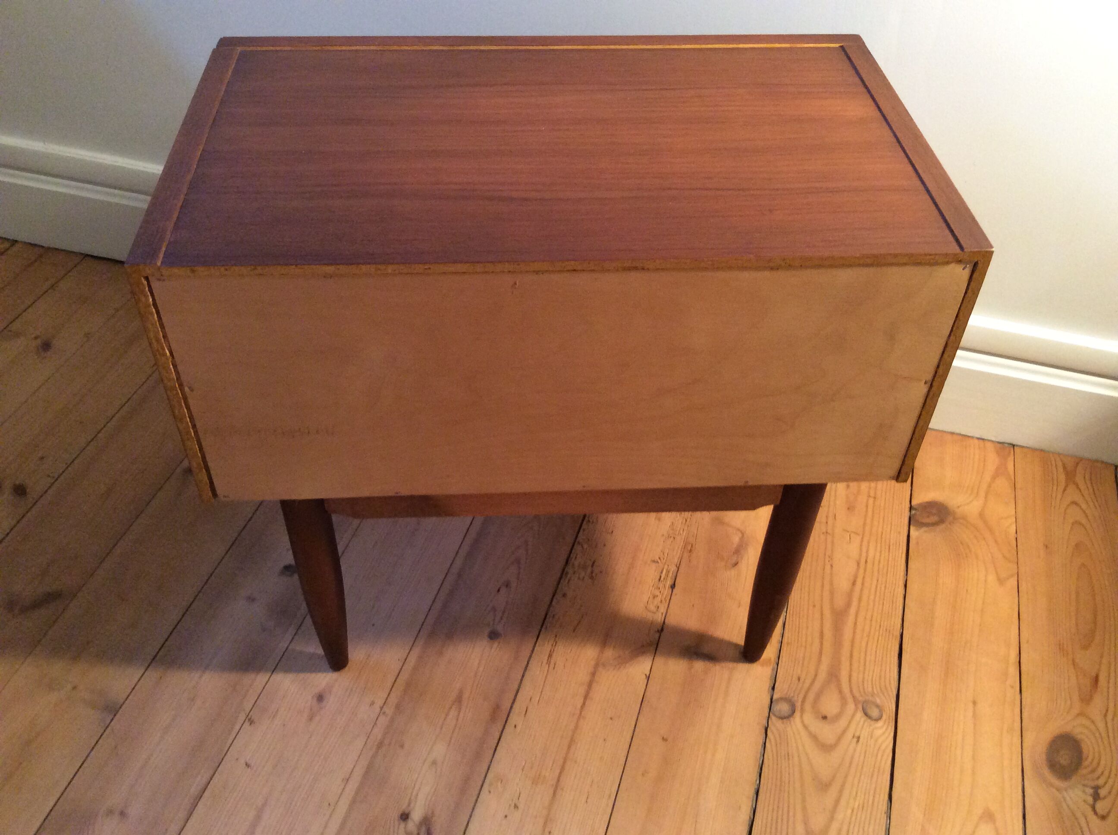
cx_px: 559
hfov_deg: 56.9
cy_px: 418
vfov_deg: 44.1
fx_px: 1032
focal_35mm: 32
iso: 200
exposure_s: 1/25
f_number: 2.4
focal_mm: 3.3
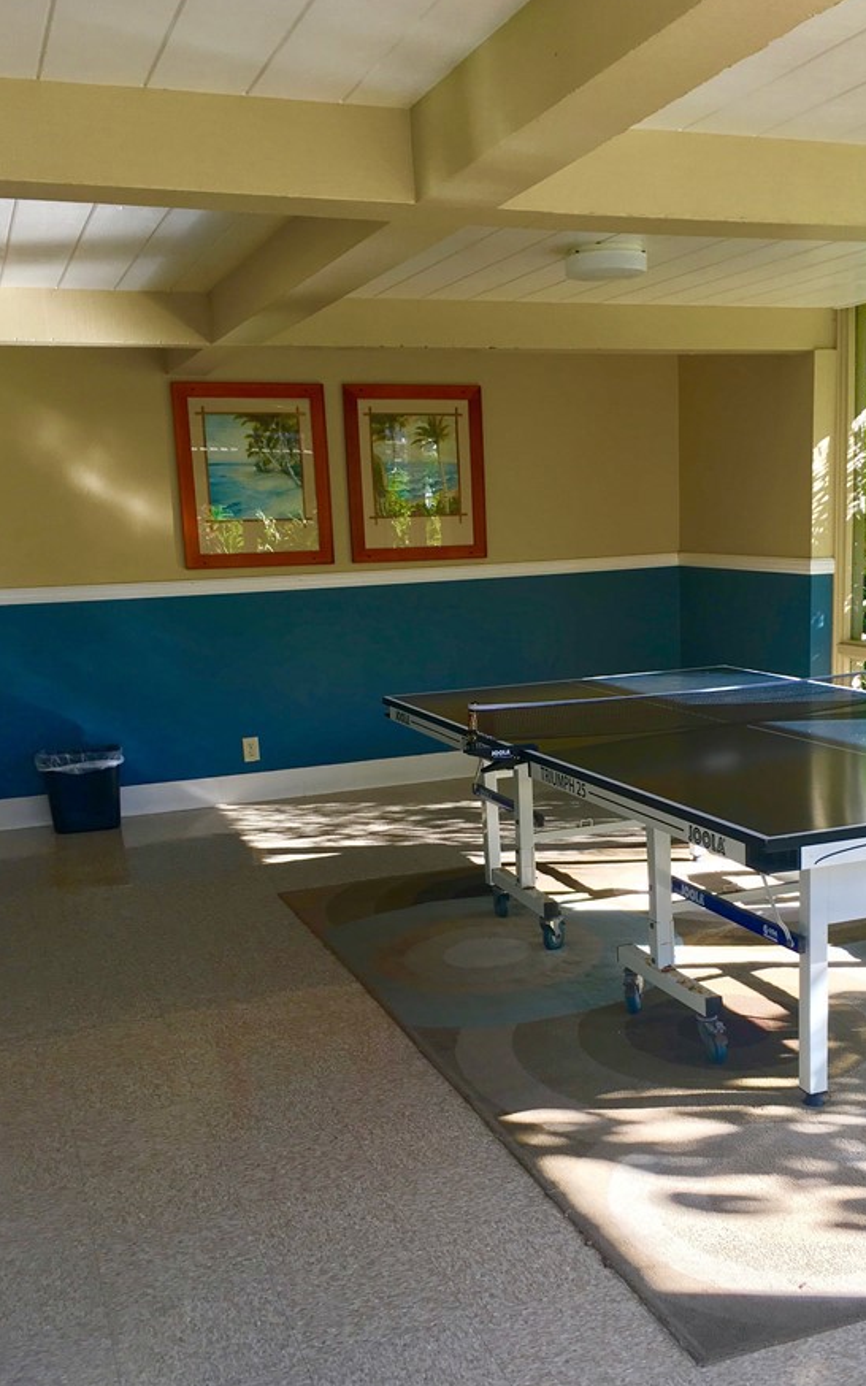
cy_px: 769
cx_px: 544
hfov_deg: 35.1
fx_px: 1360
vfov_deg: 53.9
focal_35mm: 36
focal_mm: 4.15
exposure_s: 1/120
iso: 25
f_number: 2.2
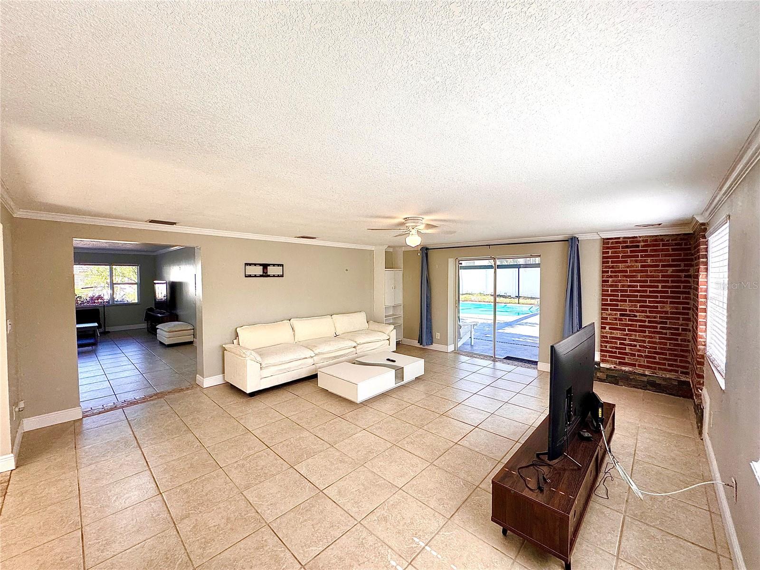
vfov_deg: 85.7
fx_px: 307
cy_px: 285
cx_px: 380
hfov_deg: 102.1
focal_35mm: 14
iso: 125
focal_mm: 2.22
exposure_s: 1/120
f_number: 2.2
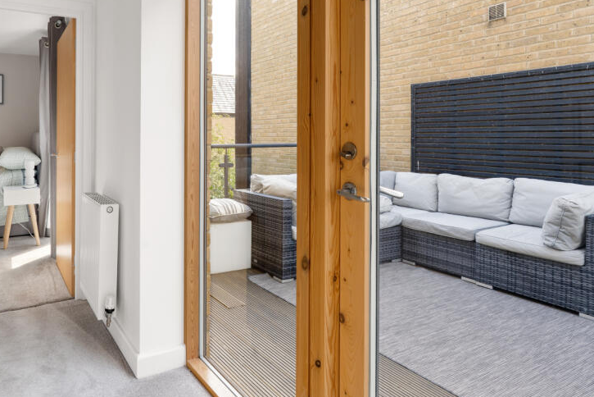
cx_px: 185
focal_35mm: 25
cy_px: 151
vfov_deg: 51.4
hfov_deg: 69.5
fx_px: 408
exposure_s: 1/3
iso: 320
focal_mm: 17.5
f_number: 8
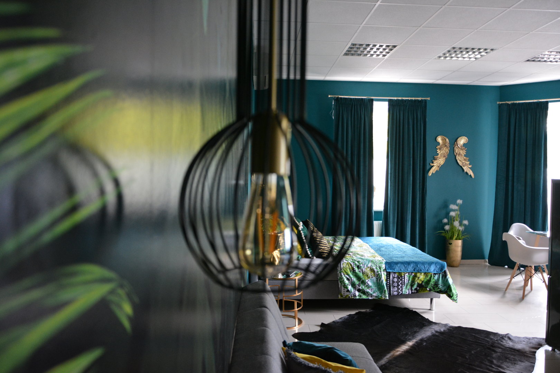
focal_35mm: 27
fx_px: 420
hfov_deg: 67.4
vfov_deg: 47.9
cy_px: 186
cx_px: 280
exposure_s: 1/15
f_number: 3.5
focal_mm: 18
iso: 1600
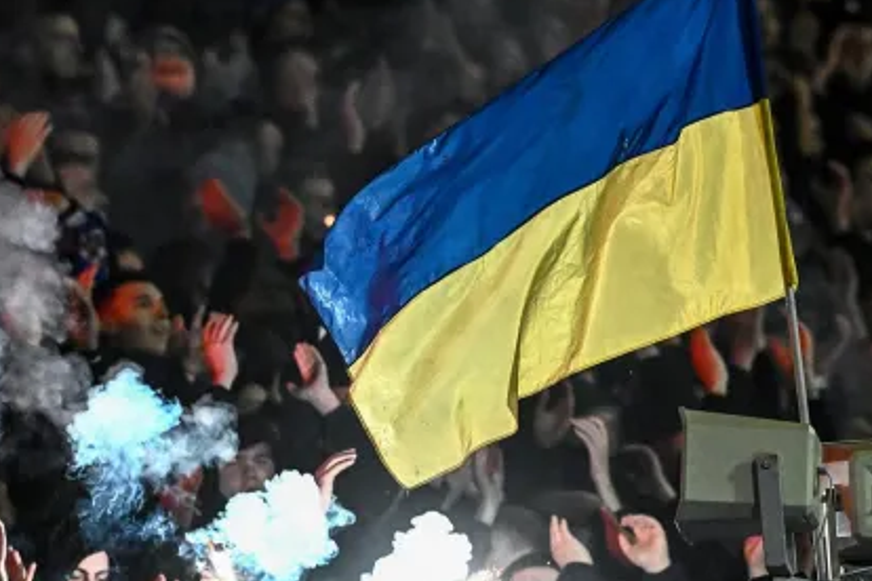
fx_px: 17778
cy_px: 393
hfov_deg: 2.8
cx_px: 356
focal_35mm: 734
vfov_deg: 1.9
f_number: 4
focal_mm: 400
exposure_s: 1/2000
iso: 8000
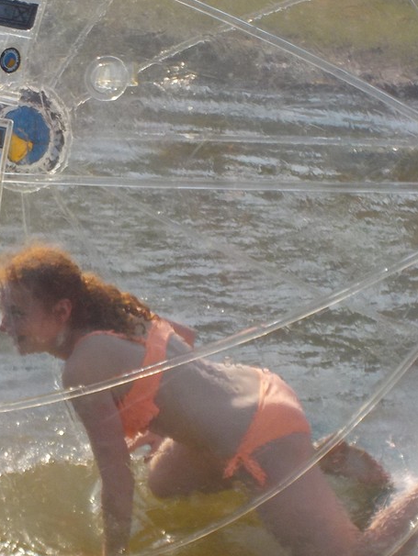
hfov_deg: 9.7
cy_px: 248
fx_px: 2446
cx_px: 41
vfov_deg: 13.0
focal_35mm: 152
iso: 125
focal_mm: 12.3
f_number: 5.9
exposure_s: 1/500
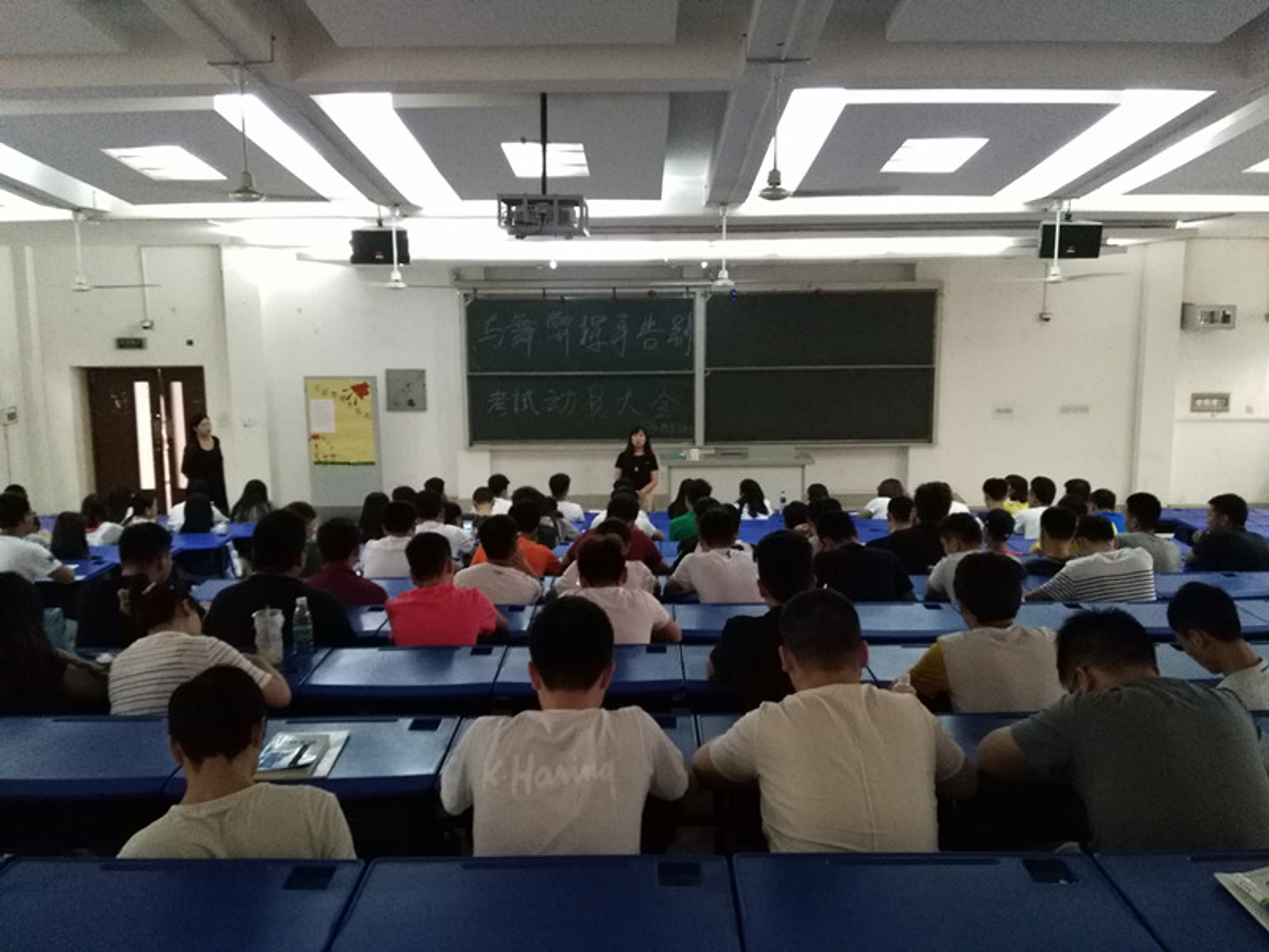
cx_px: 634
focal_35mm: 28
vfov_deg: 49.7
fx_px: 1026
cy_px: 476
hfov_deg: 63.4
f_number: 2
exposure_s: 1/33
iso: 1243
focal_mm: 2.96
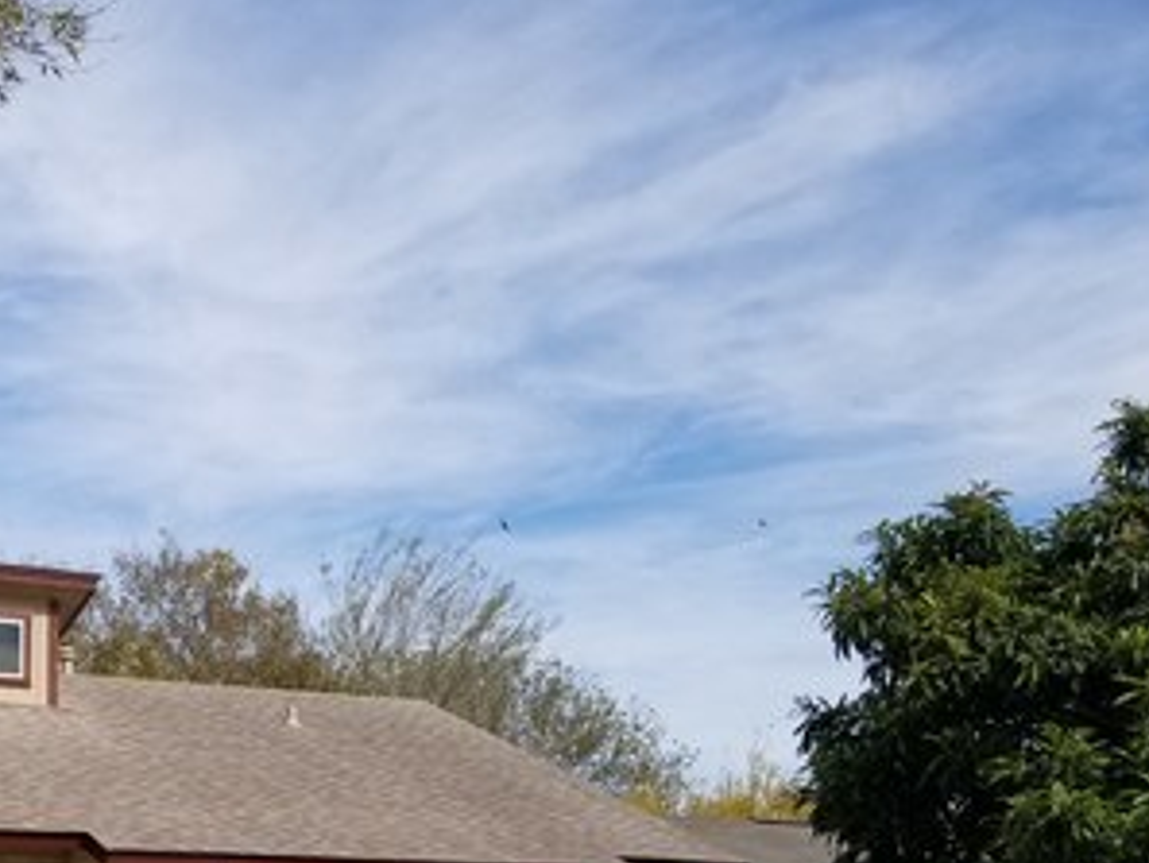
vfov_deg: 24.6
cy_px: 921
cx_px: 85
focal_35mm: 56
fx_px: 1860
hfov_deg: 32.4
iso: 50
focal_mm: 4.25
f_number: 1.7
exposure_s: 1/2496
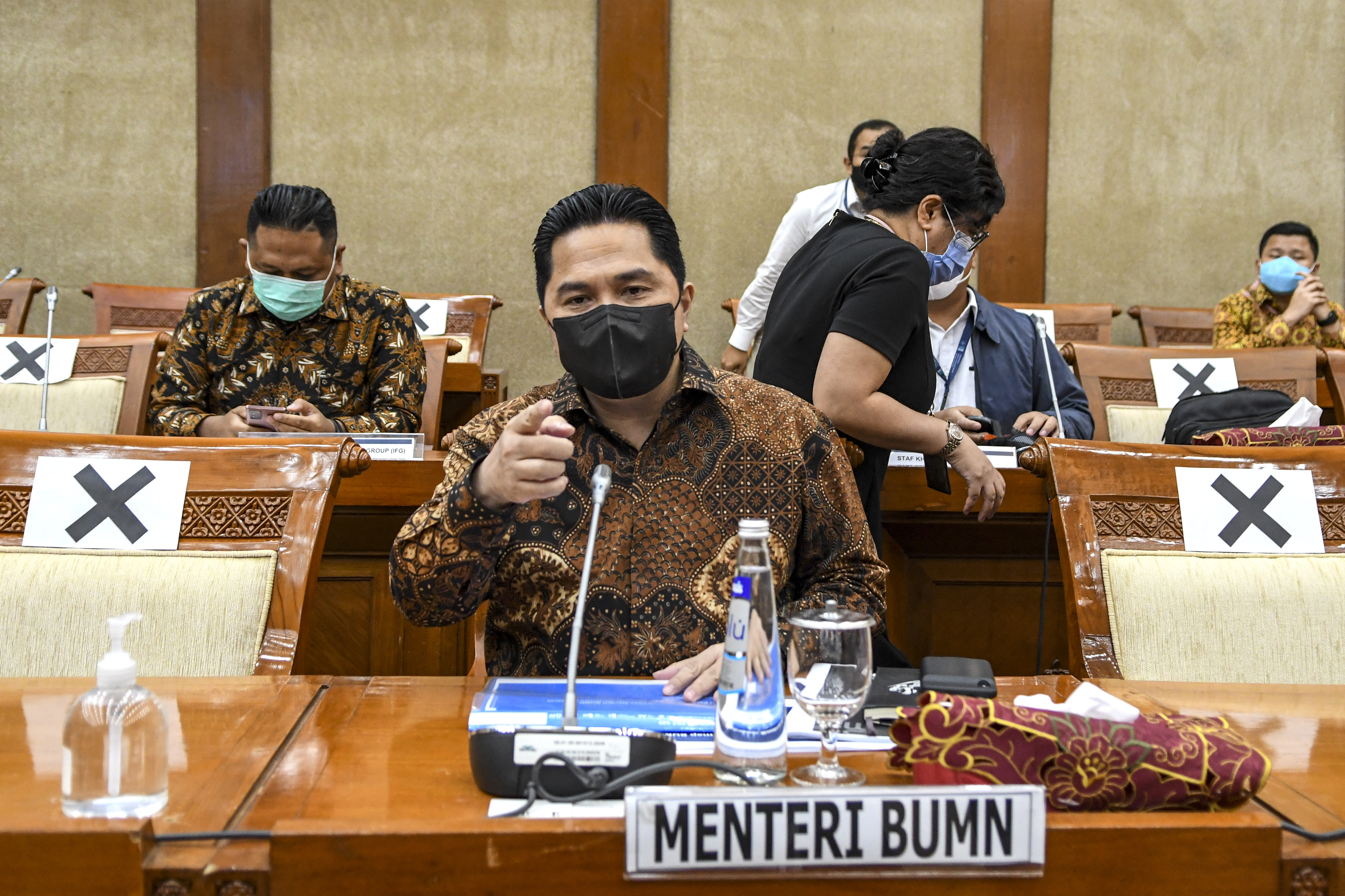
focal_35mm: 34
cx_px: 672
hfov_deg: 55.1
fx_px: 1289
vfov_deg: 38.4
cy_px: 448
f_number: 3.2
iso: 2000
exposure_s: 1/400
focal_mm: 23
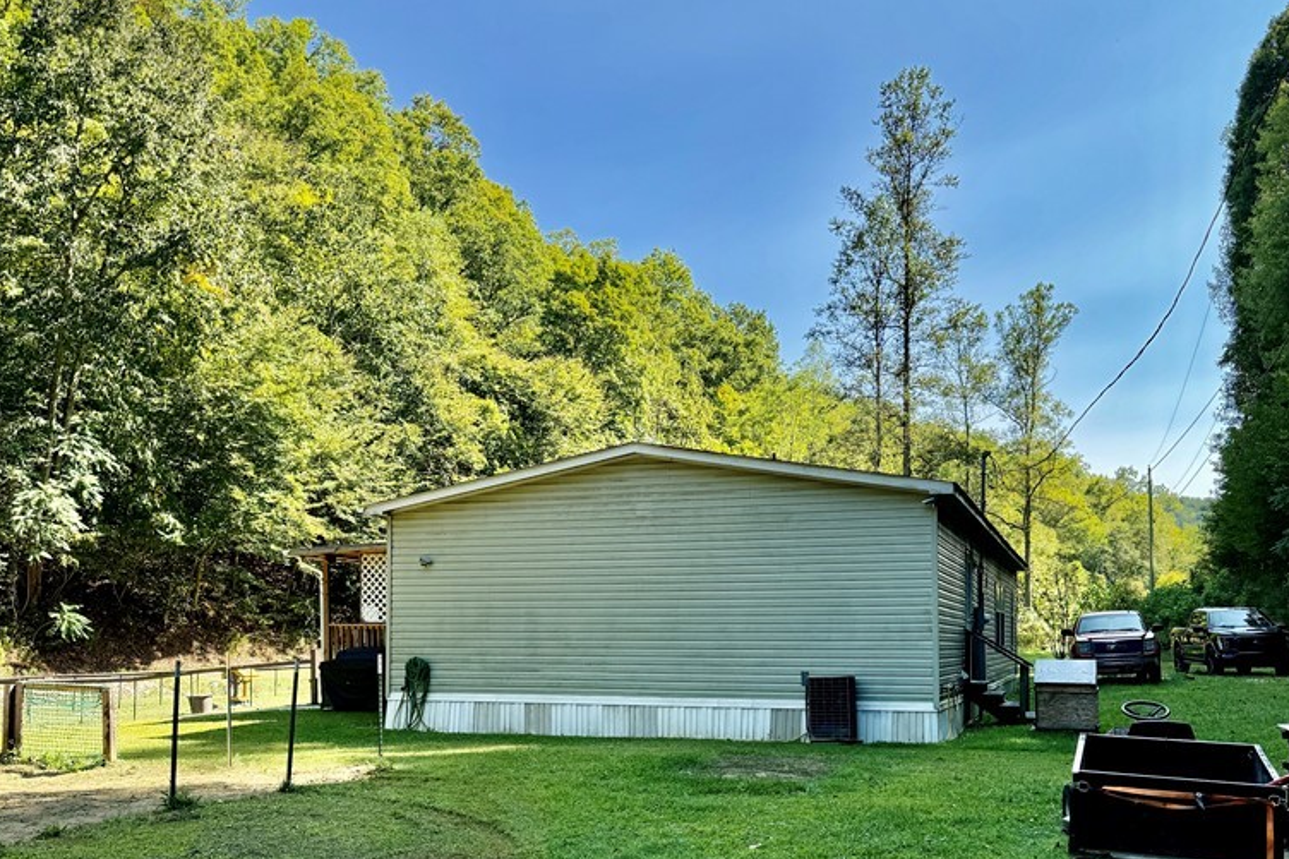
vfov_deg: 38.0
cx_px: 650
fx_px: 1217
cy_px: 629
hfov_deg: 55.8
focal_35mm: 34
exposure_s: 1/1637
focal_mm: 6.76
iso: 80
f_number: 1.78
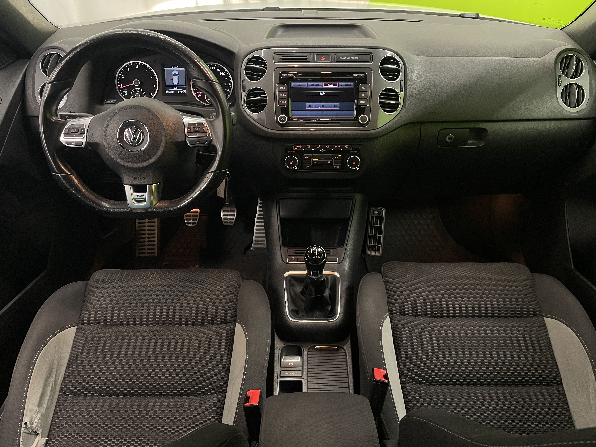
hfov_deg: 67.3
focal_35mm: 26
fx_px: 448
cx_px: 298
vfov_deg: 53.1
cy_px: 224
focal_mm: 4.2
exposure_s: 1/50
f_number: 1.6
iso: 200
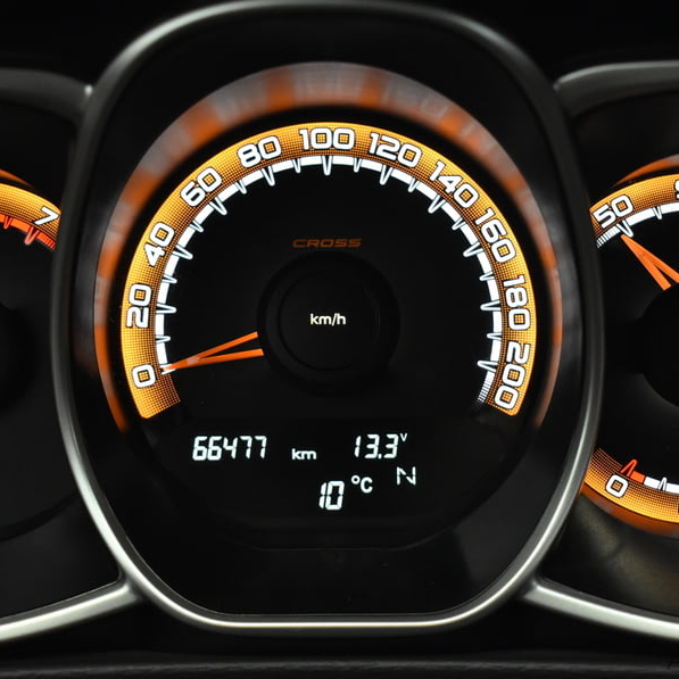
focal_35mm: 77
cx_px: 337
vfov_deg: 22.5
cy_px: 340
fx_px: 1709
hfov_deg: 22.5
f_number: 4.8
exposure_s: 1/50
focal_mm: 40
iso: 2500
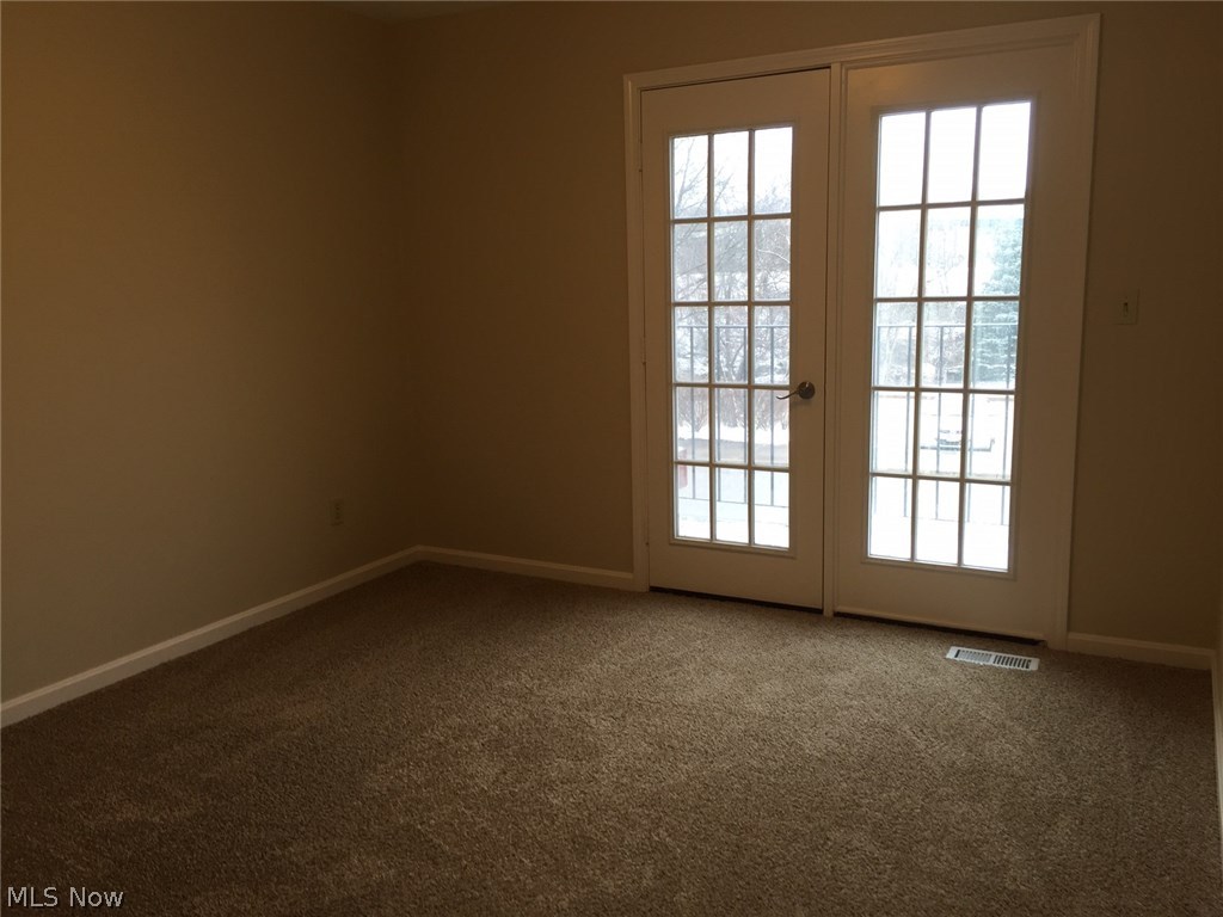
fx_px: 1025
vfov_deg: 48.2
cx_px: 612
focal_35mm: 29
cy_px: 458
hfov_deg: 61.7
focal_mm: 4.15
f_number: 2.2
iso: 32
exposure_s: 1/60
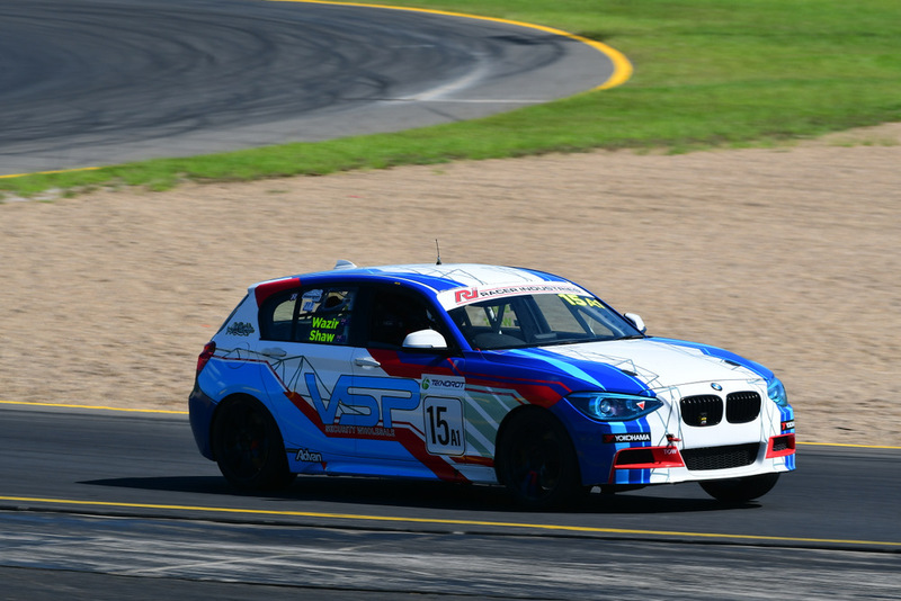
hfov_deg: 5.7
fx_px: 9013
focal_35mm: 360
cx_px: 450
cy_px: 300
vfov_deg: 3.8
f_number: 11
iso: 160
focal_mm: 240
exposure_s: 1/250
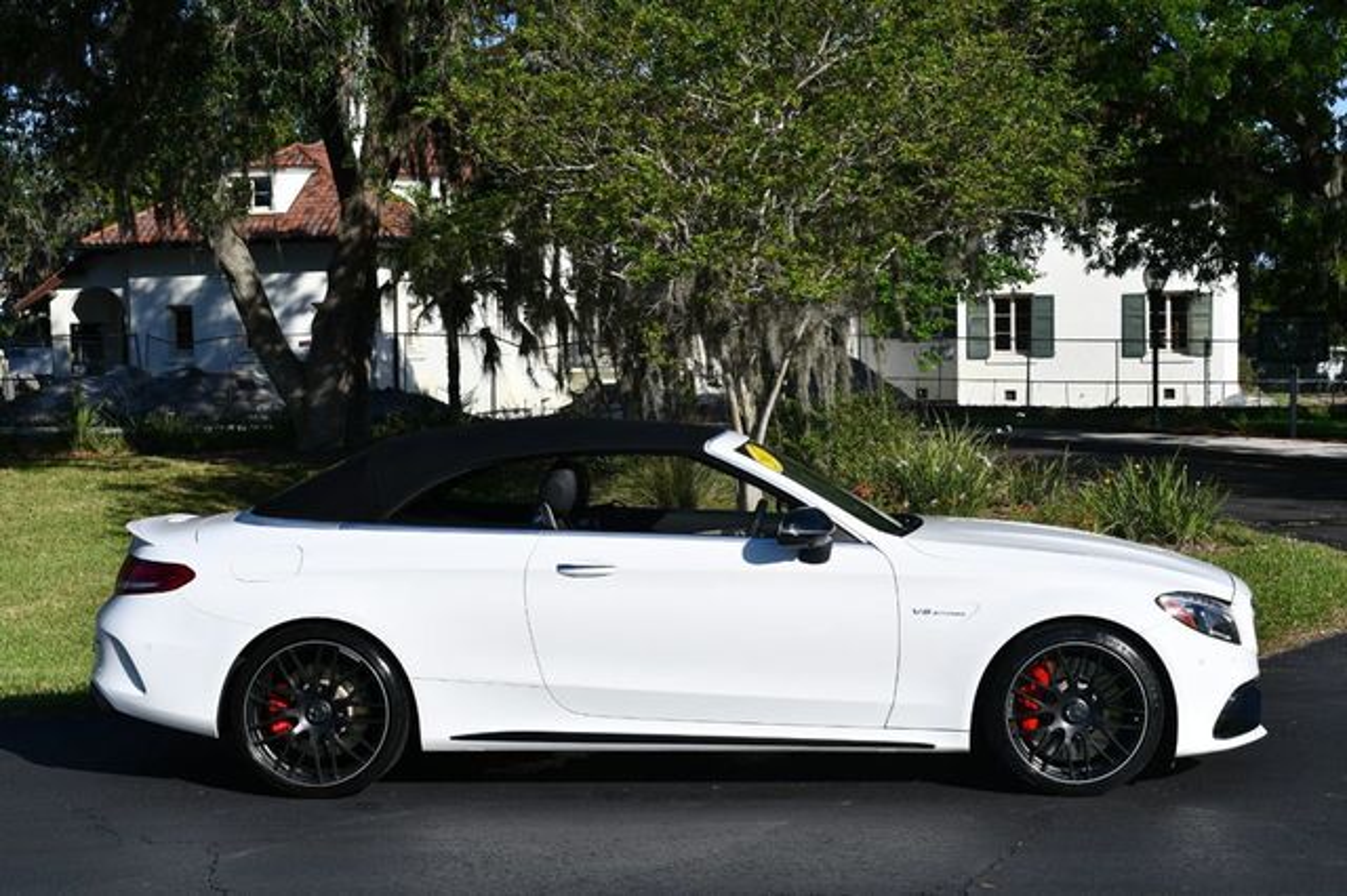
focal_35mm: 57
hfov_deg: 35.1
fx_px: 2132
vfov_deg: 23.8
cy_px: 448
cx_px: 674
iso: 100
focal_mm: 38
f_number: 10
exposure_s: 1/400
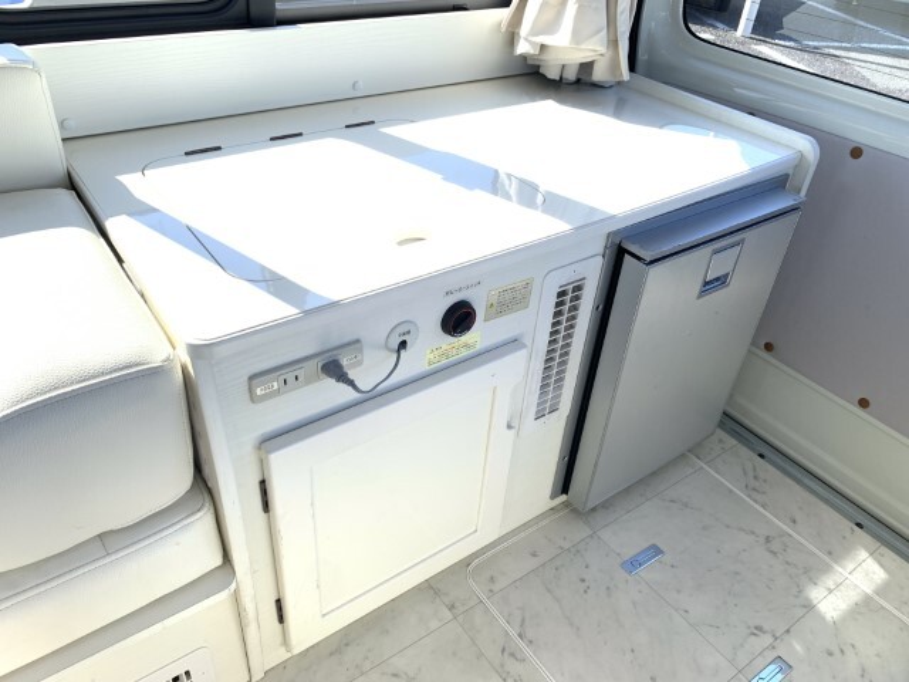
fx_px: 683
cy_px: 341
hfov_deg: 67.3
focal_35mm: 26
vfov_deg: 53.1
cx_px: 454
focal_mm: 4.25
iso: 25
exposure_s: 1/176
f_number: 1.8
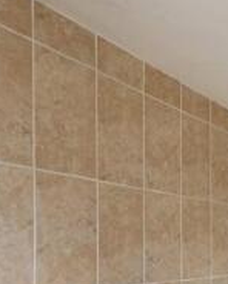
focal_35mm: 50
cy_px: 272
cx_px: 300
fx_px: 422
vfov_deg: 34.5
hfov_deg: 25.7
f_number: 7.1
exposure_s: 1/50
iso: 160
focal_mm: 9.7
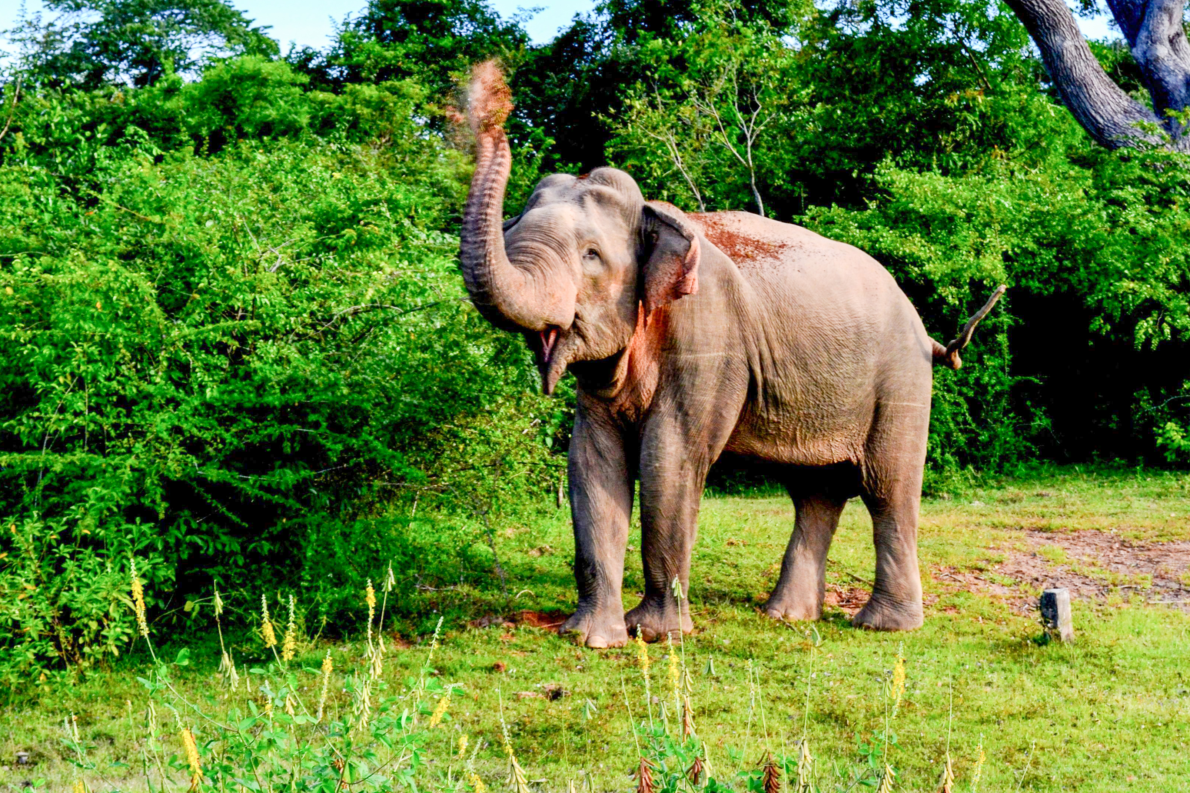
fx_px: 3272
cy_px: 333
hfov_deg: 20.5
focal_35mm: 99
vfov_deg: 13.8
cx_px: 846
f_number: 9
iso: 400
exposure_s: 1/160
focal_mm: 46
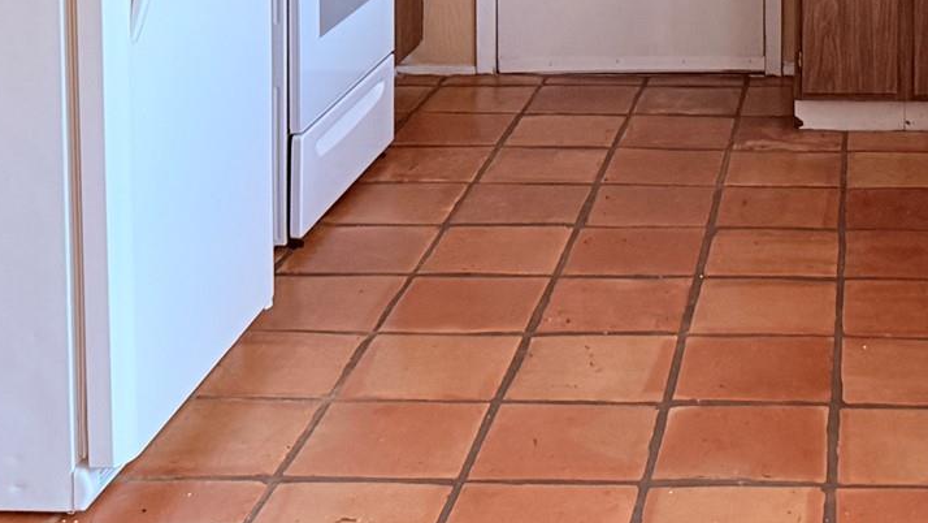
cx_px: 814
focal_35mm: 75
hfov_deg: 27.3
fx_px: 1846
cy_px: -298
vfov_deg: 14.8
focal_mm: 6.76
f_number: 1.78
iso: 320
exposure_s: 1/120
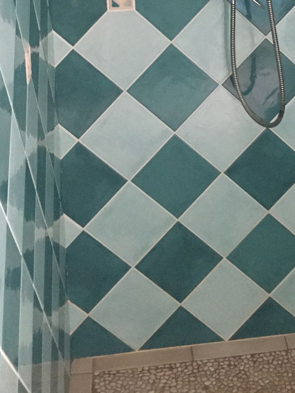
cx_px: 266
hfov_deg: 19.8
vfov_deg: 25.3
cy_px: -7
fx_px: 829
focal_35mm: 73
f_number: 2.2
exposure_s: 1/17
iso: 320
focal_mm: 4.15
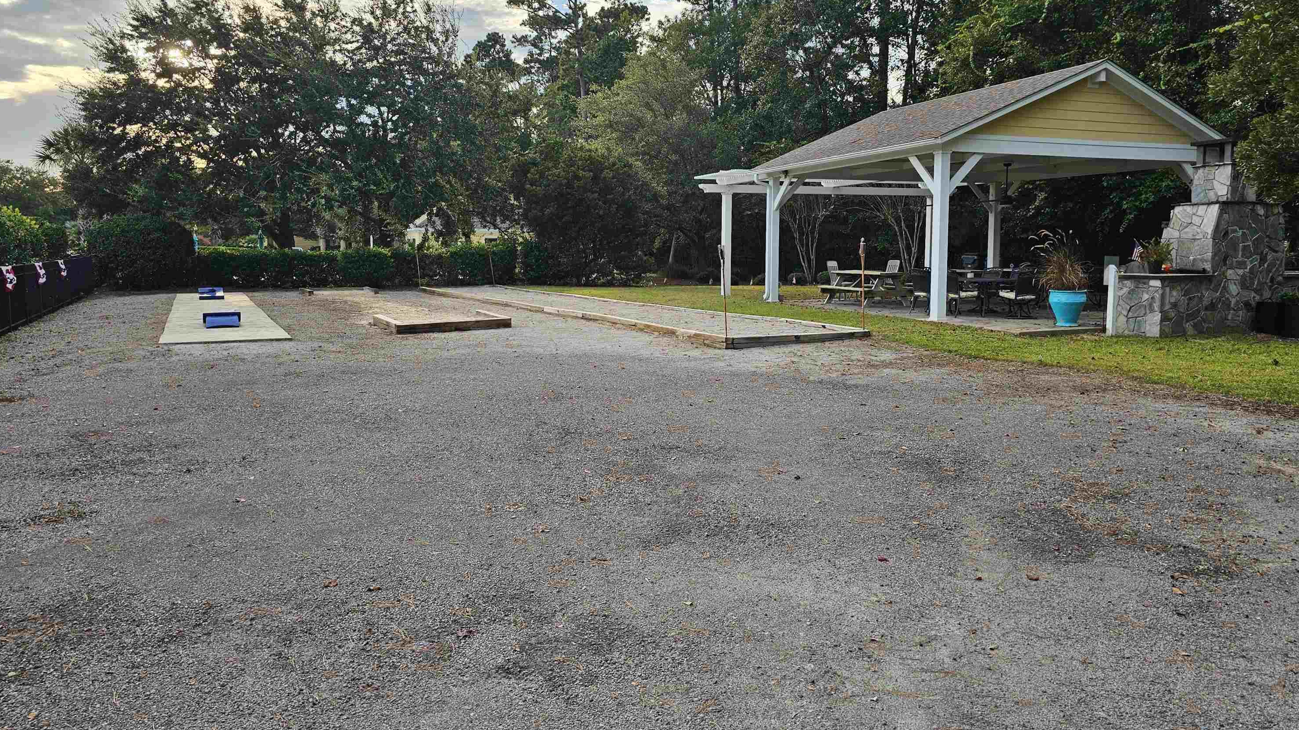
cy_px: 327
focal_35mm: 26
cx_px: 646
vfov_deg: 44.3
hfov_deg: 71.9
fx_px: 895
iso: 10
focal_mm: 6.3
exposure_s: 1/193
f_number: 1.7
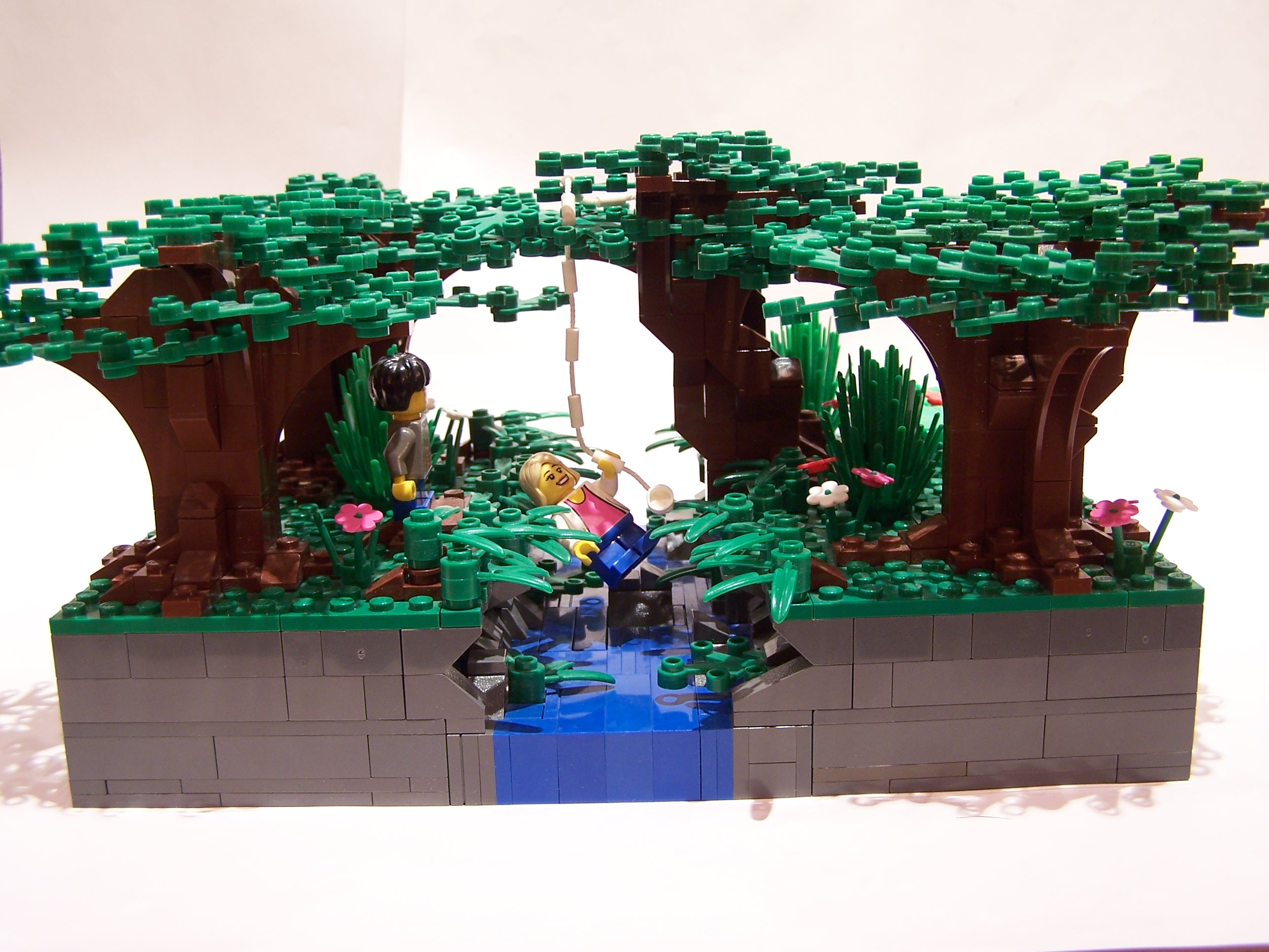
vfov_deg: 37.7
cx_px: 634
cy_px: 476
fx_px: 1393
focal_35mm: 38
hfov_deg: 49.0
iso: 80
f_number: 2.8
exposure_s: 1/3
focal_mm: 6.3
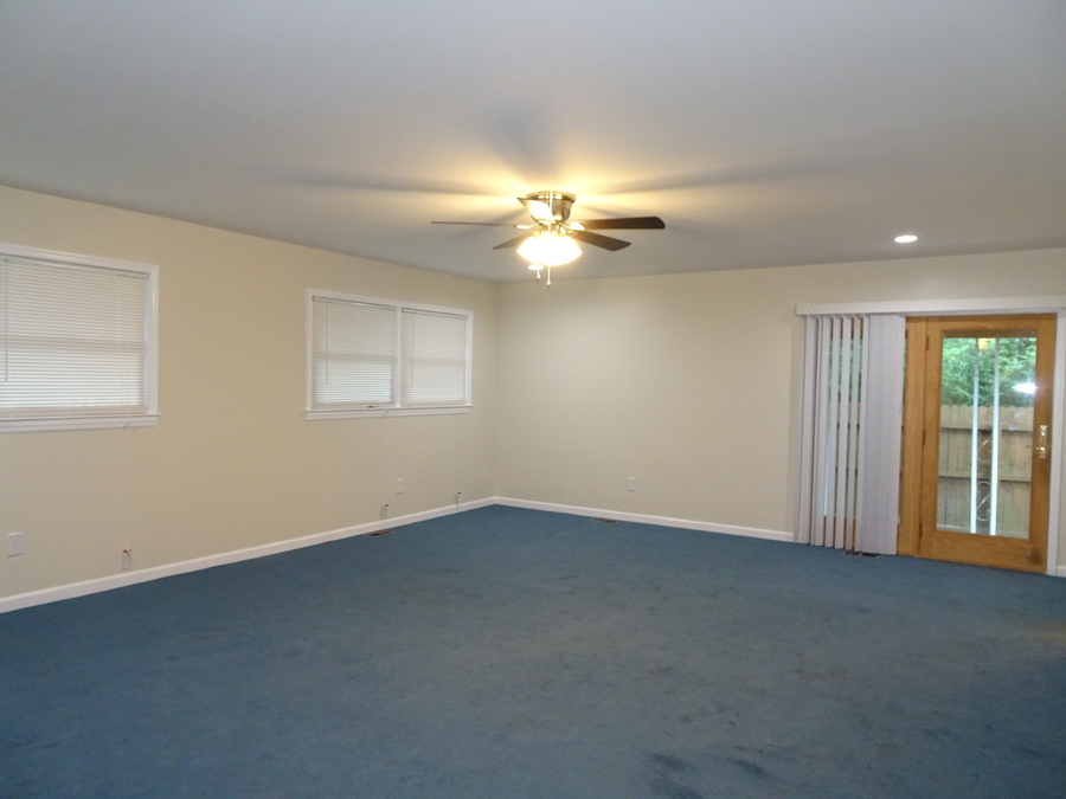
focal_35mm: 24
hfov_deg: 71.6
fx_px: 739
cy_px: 400
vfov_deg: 56.8
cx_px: 533
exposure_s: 1/30
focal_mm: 4.1
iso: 500
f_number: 3.5
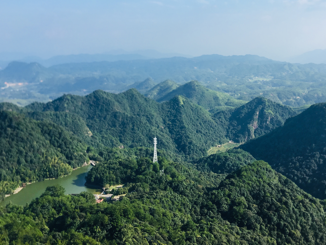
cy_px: 78
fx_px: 386
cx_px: 225
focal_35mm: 41
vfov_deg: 34.7
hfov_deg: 44.9
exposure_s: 1/864
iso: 25
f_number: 2.2
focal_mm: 4.15
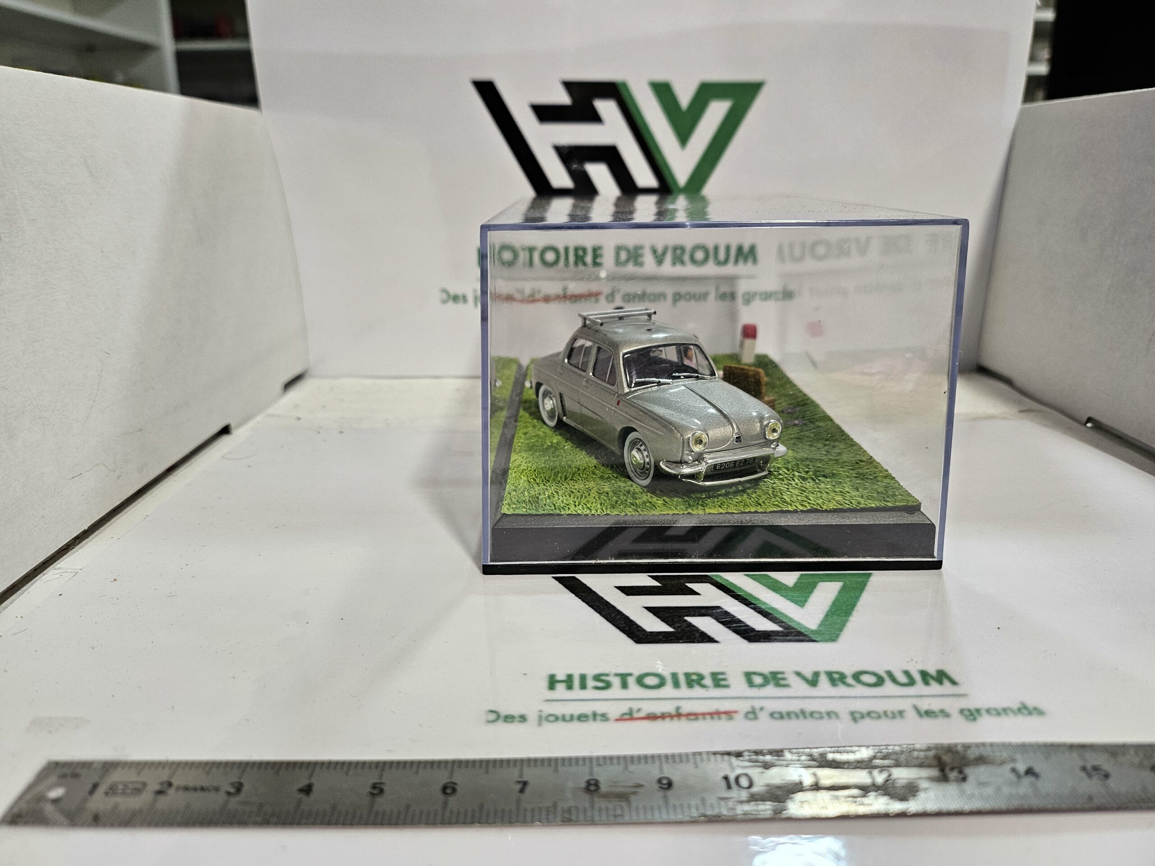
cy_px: 433
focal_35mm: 24
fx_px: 801
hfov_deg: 71.6
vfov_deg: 56.8
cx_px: 578
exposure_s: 1/100
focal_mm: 5
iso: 125
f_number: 1.8
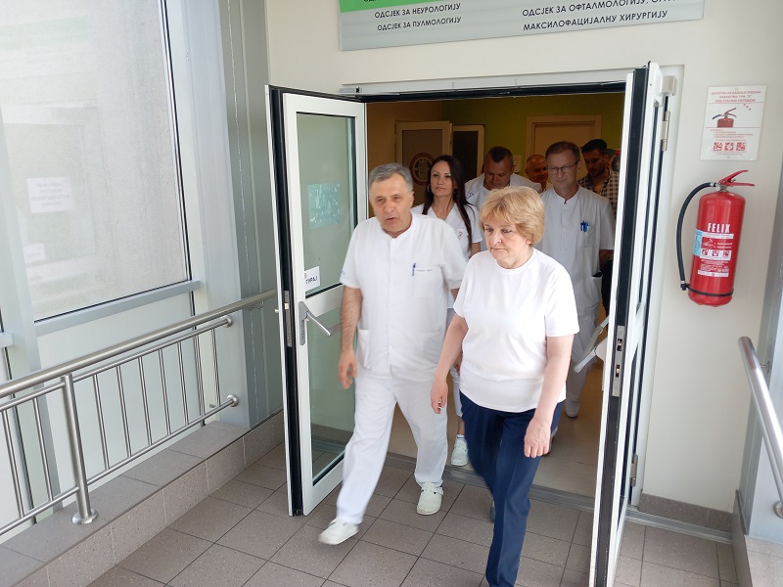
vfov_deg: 51.4
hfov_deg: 65.3
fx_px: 611
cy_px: 294
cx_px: 392
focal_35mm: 27
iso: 40
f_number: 1.8
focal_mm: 4
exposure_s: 1/50
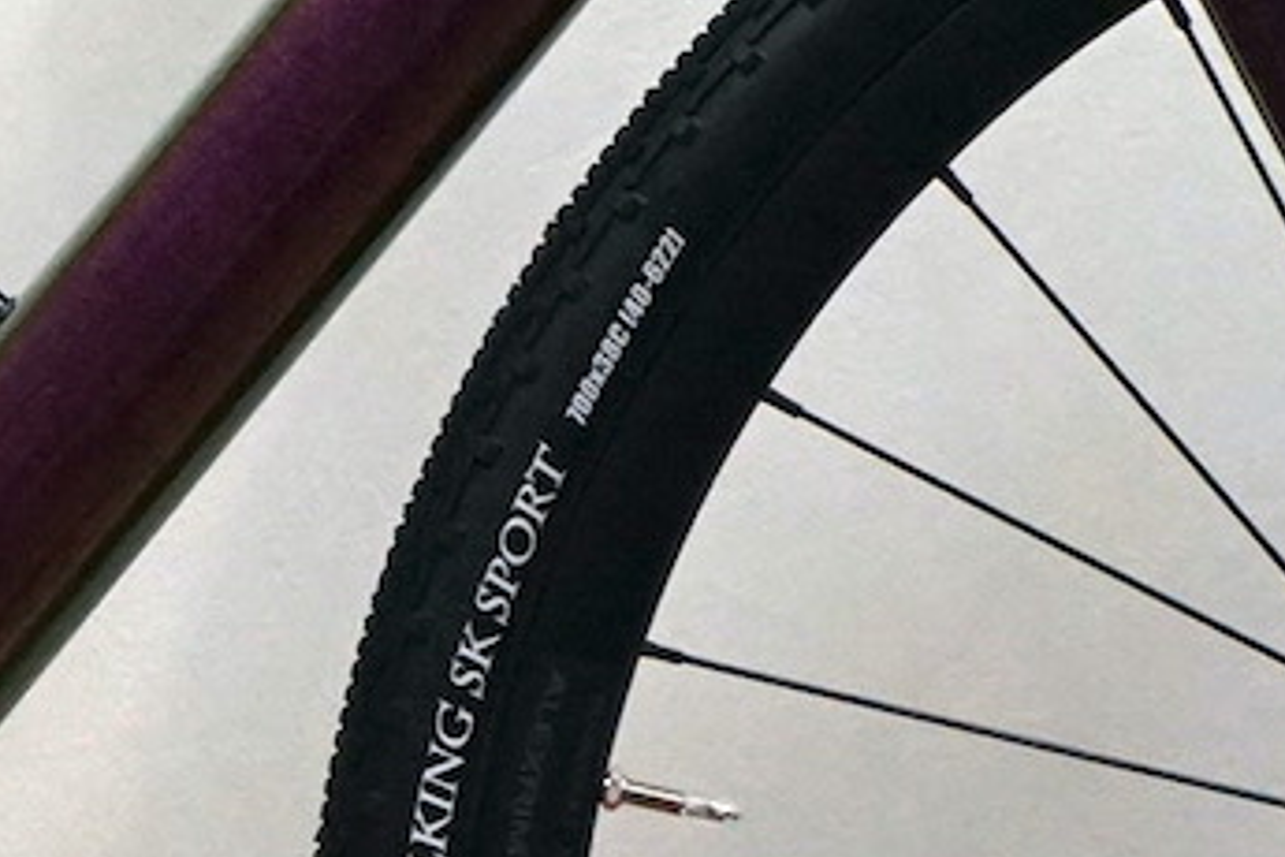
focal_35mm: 408
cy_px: 242
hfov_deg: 5.0
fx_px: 14562
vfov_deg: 3.4
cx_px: -298
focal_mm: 67
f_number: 5.6
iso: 2500
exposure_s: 1/160
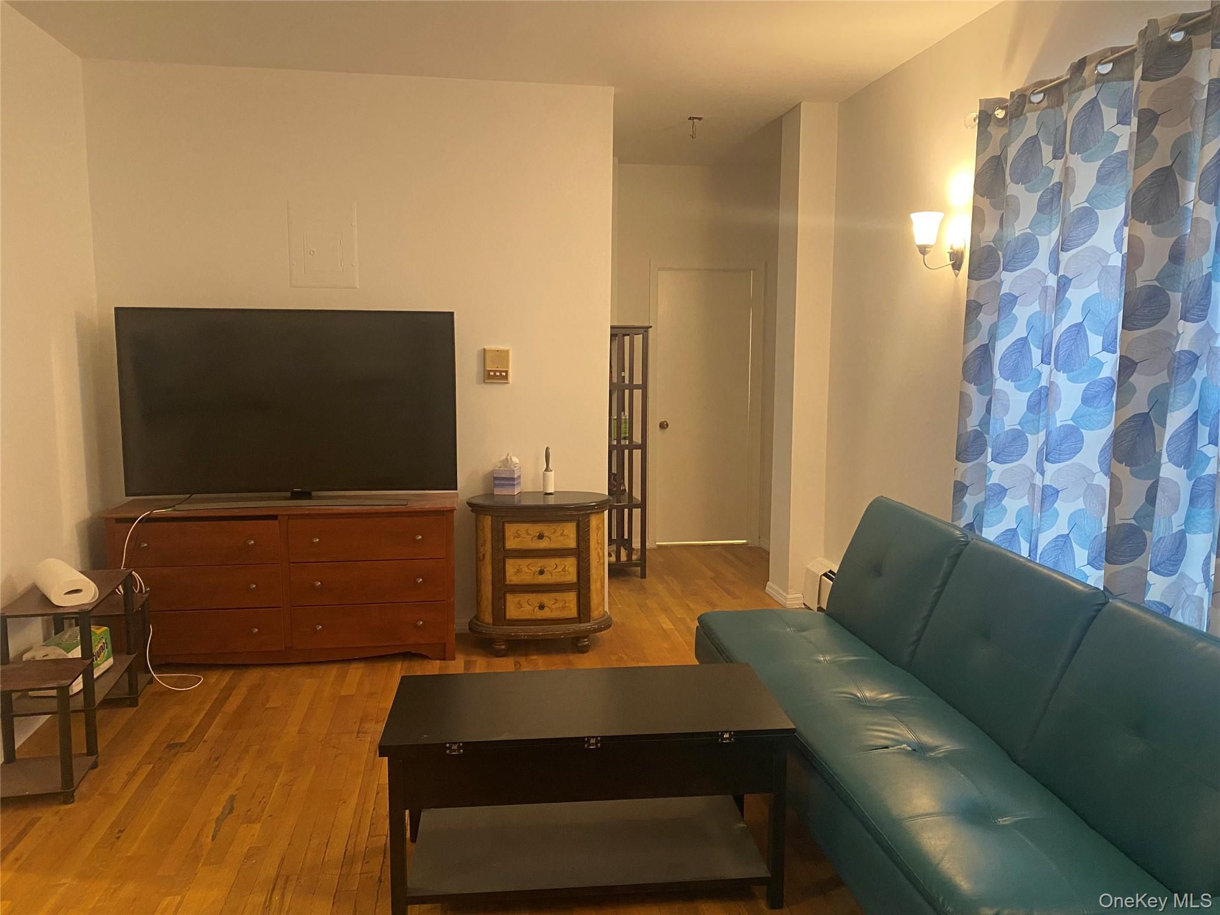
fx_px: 916
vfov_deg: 53.1
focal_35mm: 26
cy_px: 458
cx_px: 610
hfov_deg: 67.3
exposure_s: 1/60
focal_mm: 4.25
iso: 400
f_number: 1.8
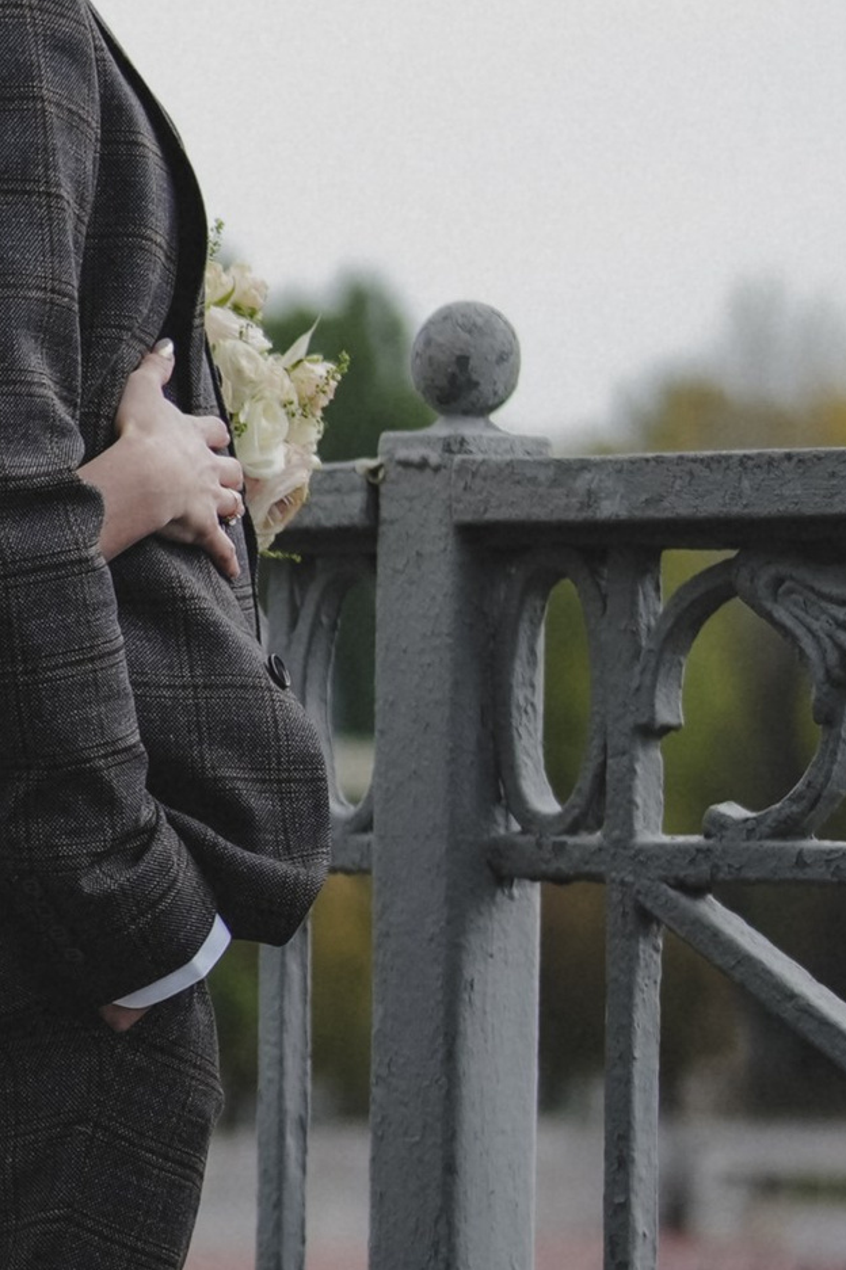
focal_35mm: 205
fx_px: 7231
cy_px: 701
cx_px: -511
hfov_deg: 6.6
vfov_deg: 10.0
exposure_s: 1/6400
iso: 400
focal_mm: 50
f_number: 1.6
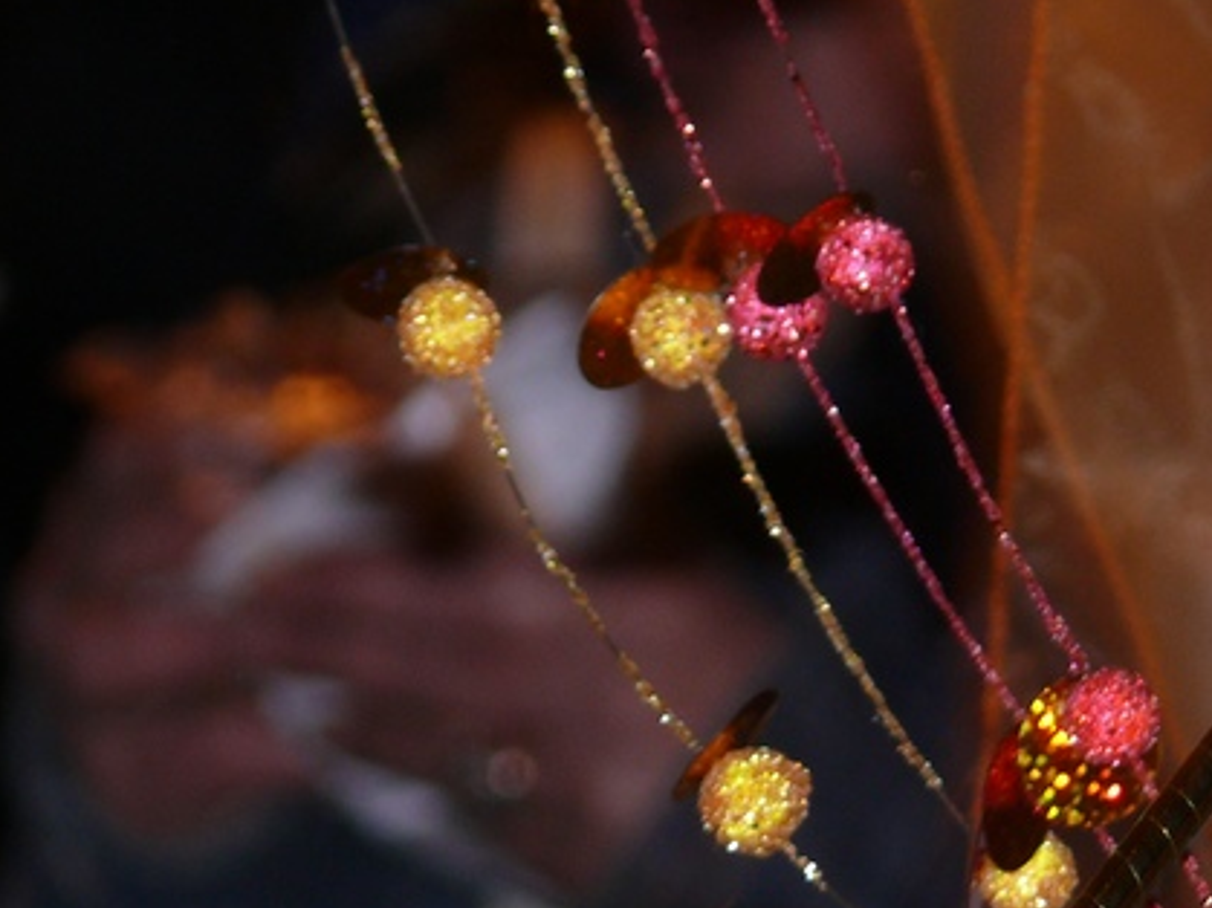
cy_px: 662
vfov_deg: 2.0
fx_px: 26252
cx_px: 911
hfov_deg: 2.6
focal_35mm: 750
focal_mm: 64.8
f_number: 3.6
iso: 125
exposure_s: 1/30
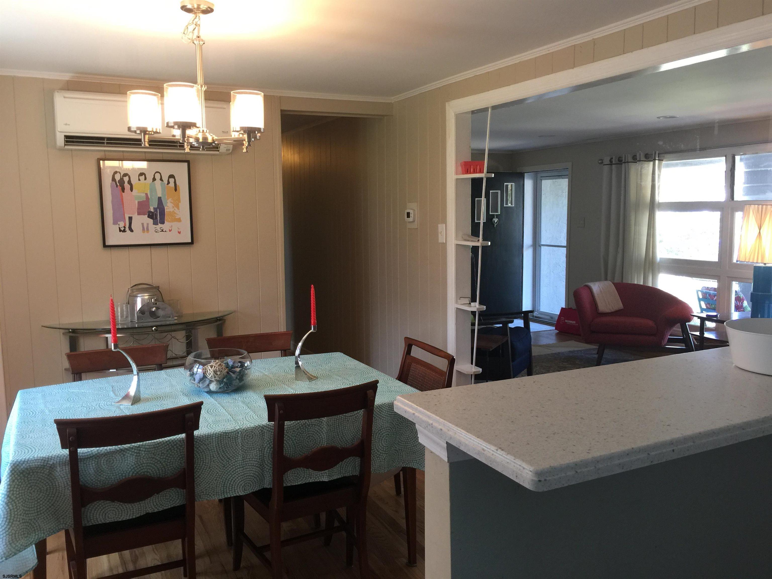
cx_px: 386
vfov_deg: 48.2
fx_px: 647
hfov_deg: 61.7
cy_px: 290
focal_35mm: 29
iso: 50
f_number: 2.2
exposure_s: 1/30
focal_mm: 4.15
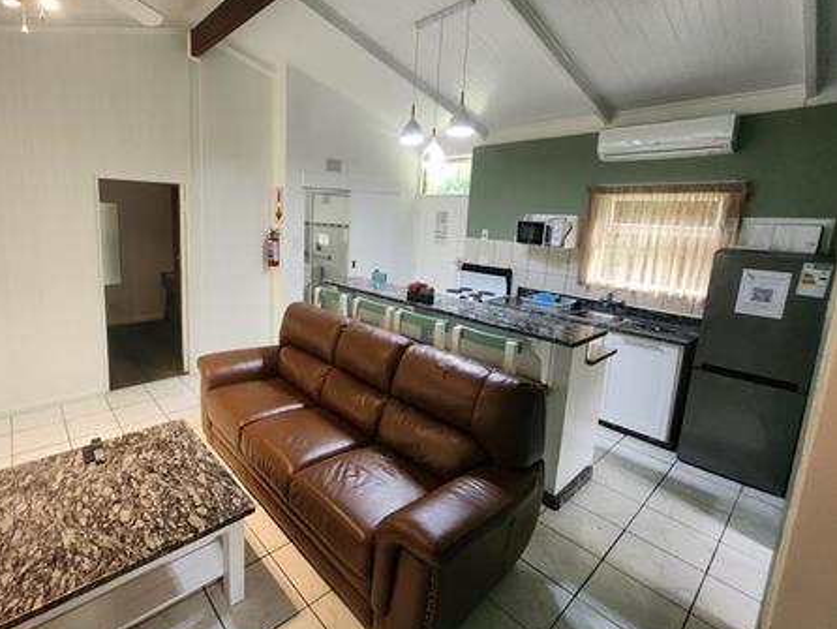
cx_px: 326
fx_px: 387
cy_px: 285
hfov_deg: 92.9
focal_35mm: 16
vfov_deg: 78.0
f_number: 2.2
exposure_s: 1/50
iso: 320
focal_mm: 1.74
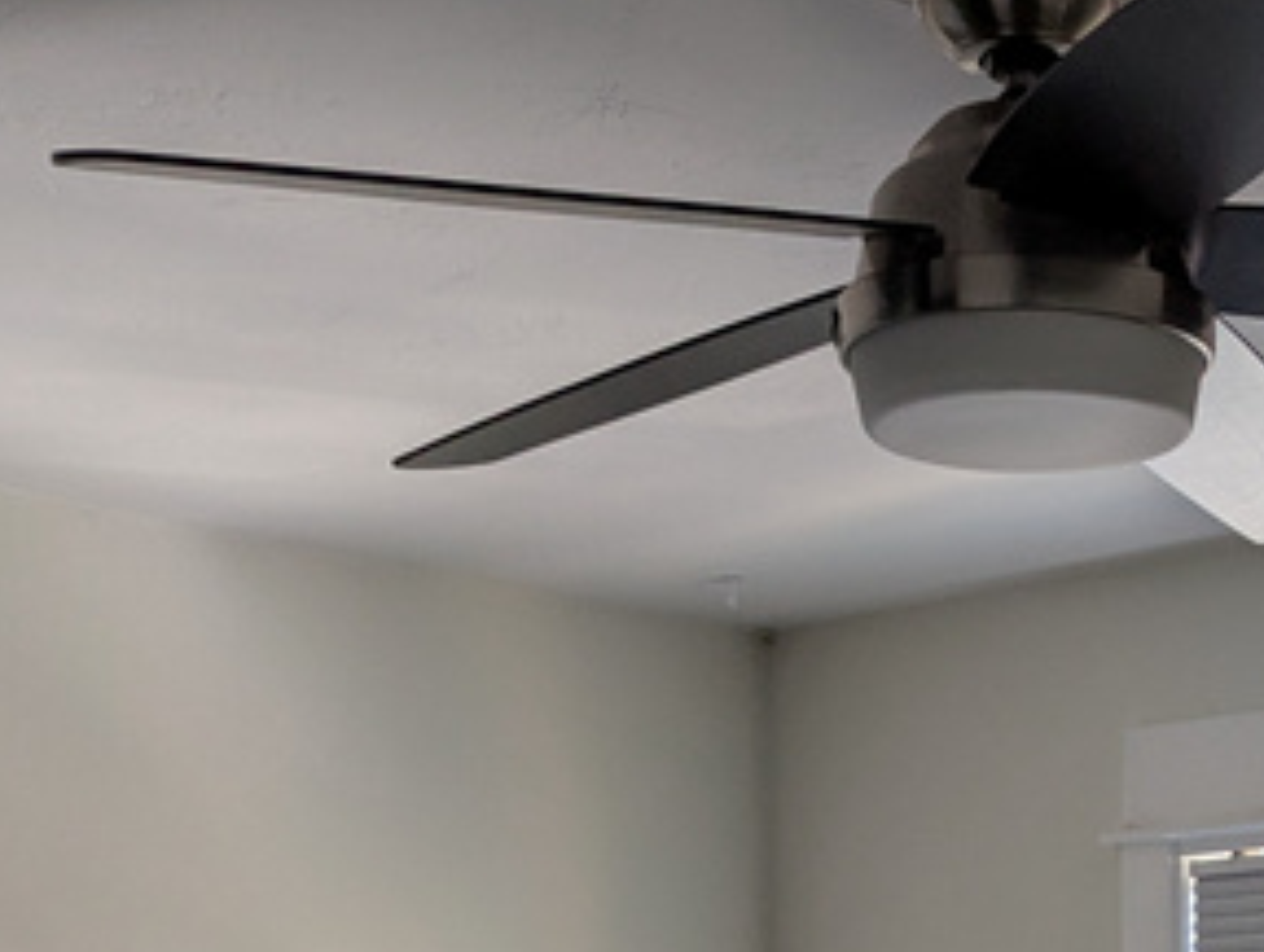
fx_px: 3109
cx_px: 1286
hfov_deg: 22.1
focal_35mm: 85
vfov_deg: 15.8
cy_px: 1492
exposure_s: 1/39.5
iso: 82
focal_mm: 6.81
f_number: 1.85
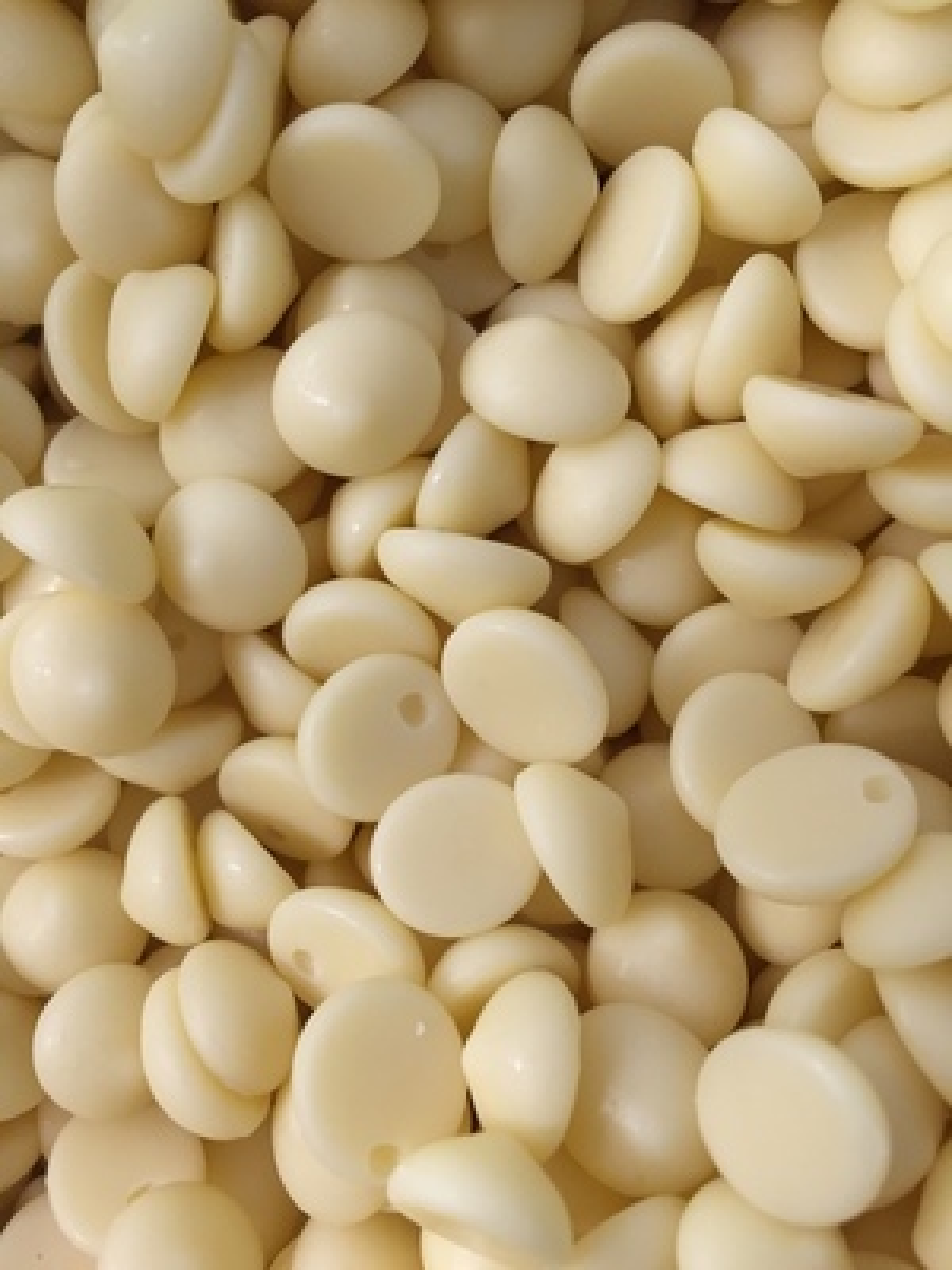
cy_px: 635
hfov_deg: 48.2
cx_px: 476
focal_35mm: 29
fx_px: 1063
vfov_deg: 61.7
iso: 100
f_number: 2.2
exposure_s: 1/33
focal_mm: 4.15
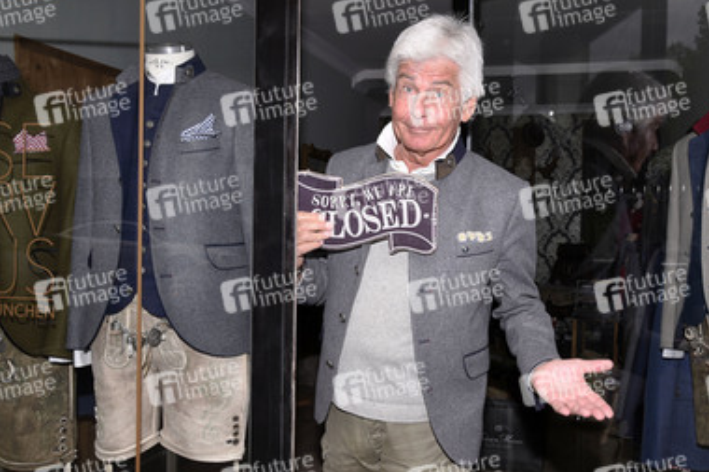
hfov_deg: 50.5
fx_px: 748
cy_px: 244
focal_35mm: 38
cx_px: 406
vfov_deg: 35.0
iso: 160
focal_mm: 32
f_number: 11
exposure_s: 1/160
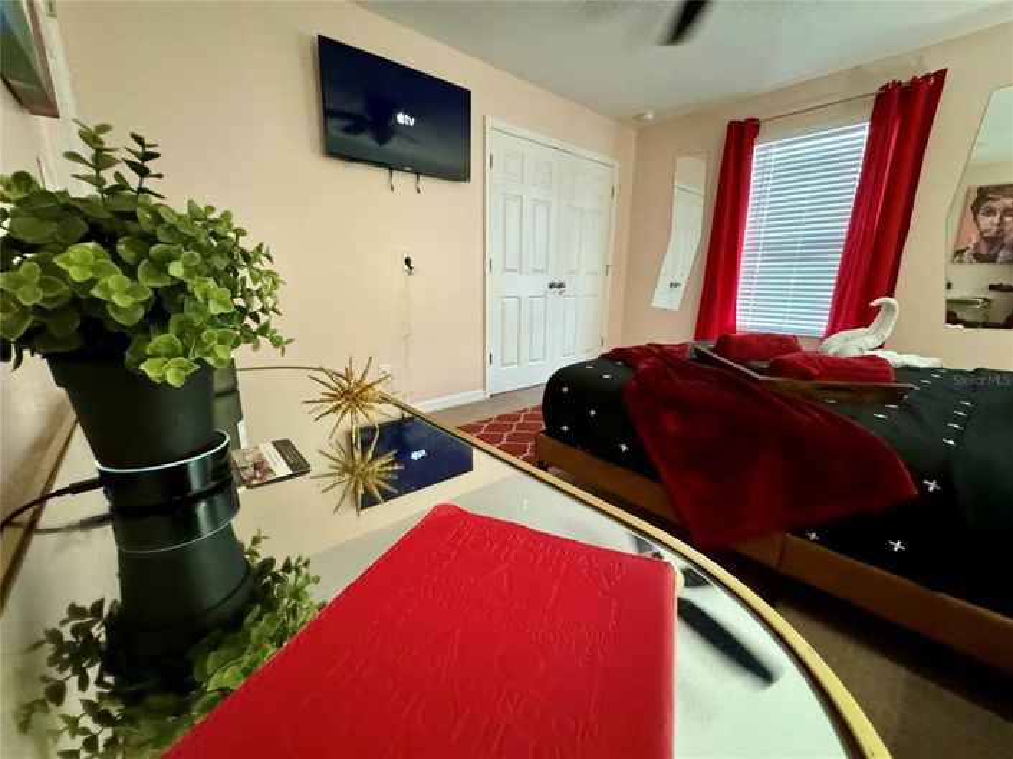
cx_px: 506
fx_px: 409
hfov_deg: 102.1
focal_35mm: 14
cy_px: 380
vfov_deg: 85.6
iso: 1000
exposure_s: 1/60
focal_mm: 2.22
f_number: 2.2
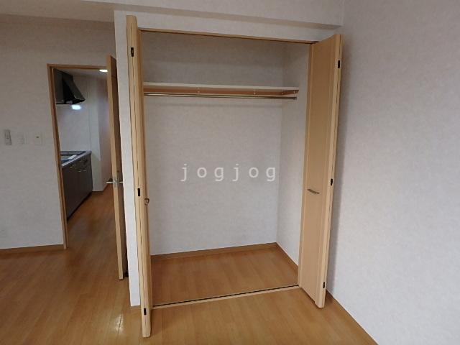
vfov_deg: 63.4
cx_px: 230
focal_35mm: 21
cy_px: 172
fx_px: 279
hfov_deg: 79.0
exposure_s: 1/30
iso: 250
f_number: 3.5
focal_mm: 3.7
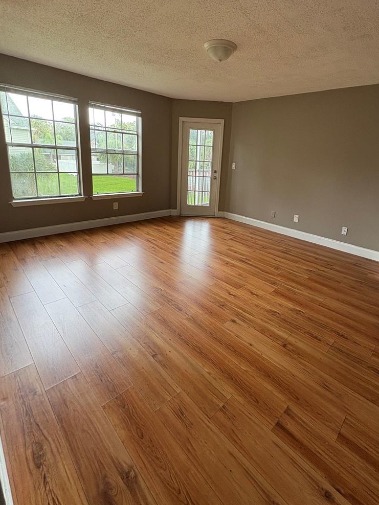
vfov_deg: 90.3
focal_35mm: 17
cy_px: 212
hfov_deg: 74.4
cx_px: 214
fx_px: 248
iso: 125
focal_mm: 2.22
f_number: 2.2
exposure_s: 1/99
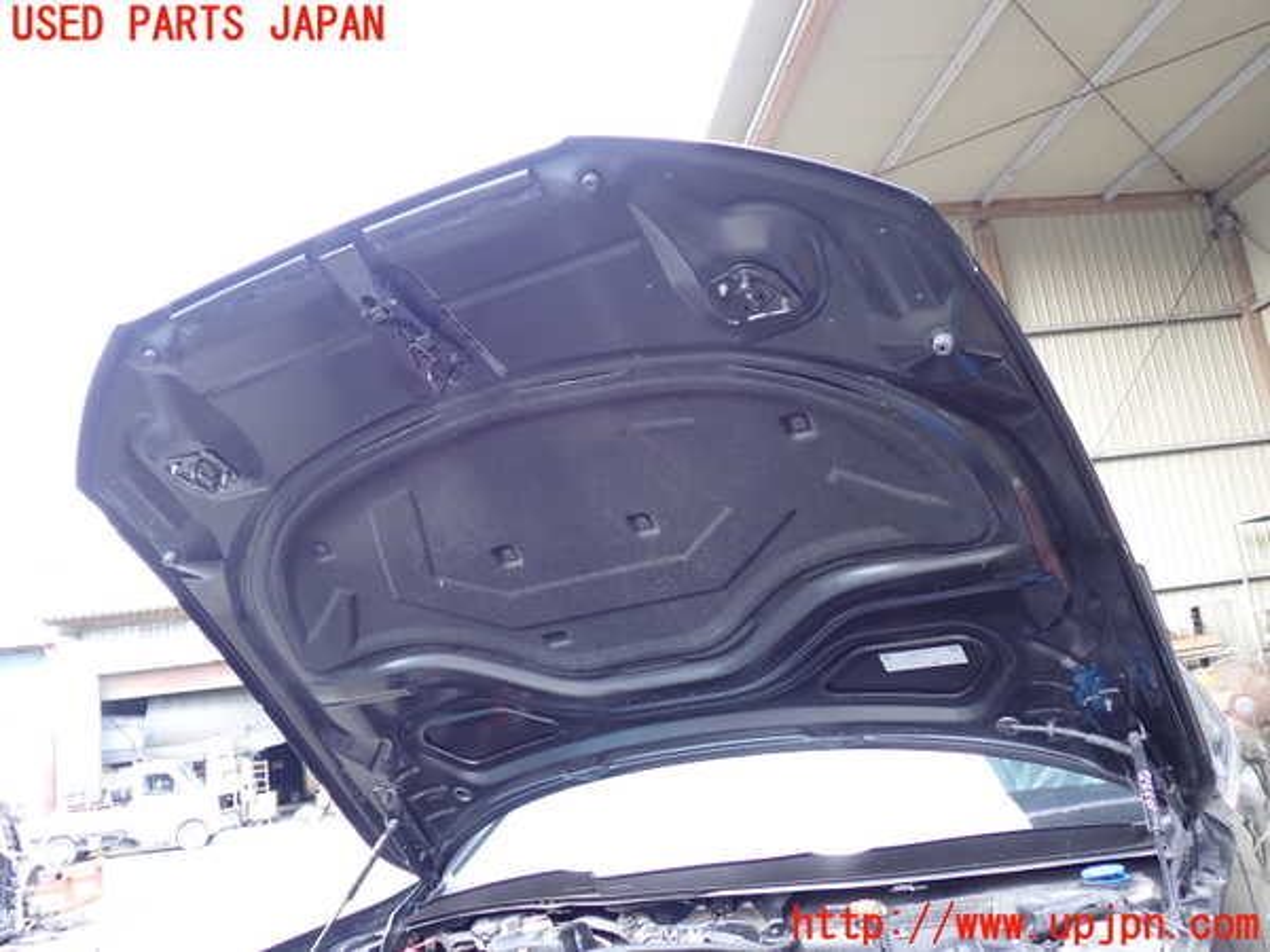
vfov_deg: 46.8
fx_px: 1101
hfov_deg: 60.0
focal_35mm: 30
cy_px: 476
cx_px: 635
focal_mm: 5.4
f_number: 2.3
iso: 160
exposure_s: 1/60
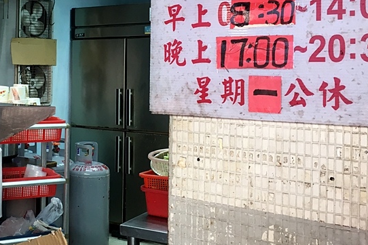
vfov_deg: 23.5
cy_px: 62
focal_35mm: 57
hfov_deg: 34.3
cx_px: 88
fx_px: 582
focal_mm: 4.15
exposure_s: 1/30
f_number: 2.2
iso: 50
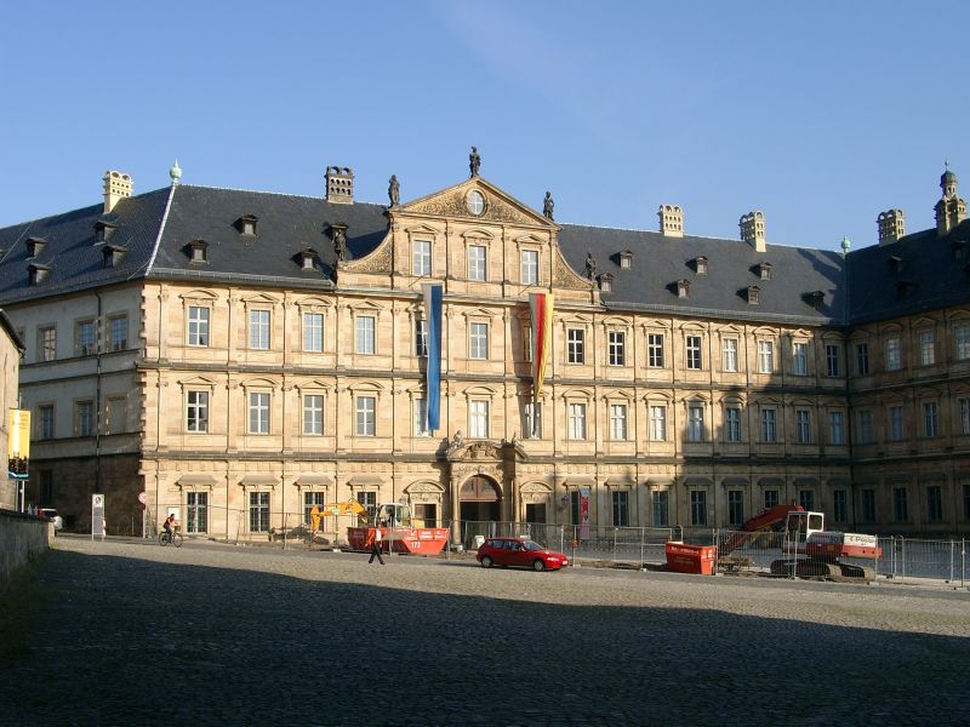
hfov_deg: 42.1
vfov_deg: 32.2
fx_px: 1261
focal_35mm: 45
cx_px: 485
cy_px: 364
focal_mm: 9.29
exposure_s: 1/508
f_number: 4
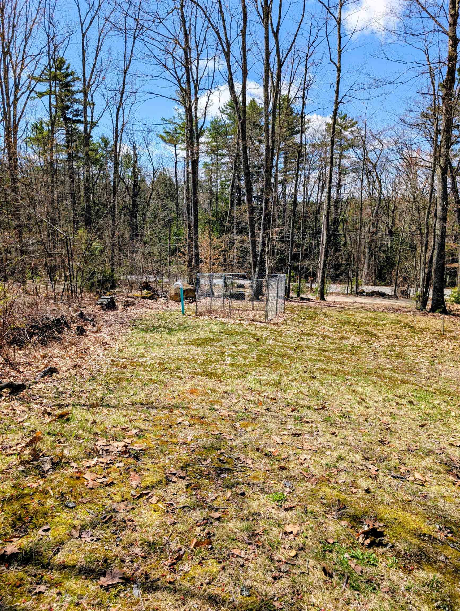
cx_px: 230
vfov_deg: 71.5
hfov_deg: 56.9
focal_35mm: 24
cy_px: 306
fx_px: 424
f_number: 1.68
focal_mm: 6.9
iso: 19
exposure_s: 1/1011
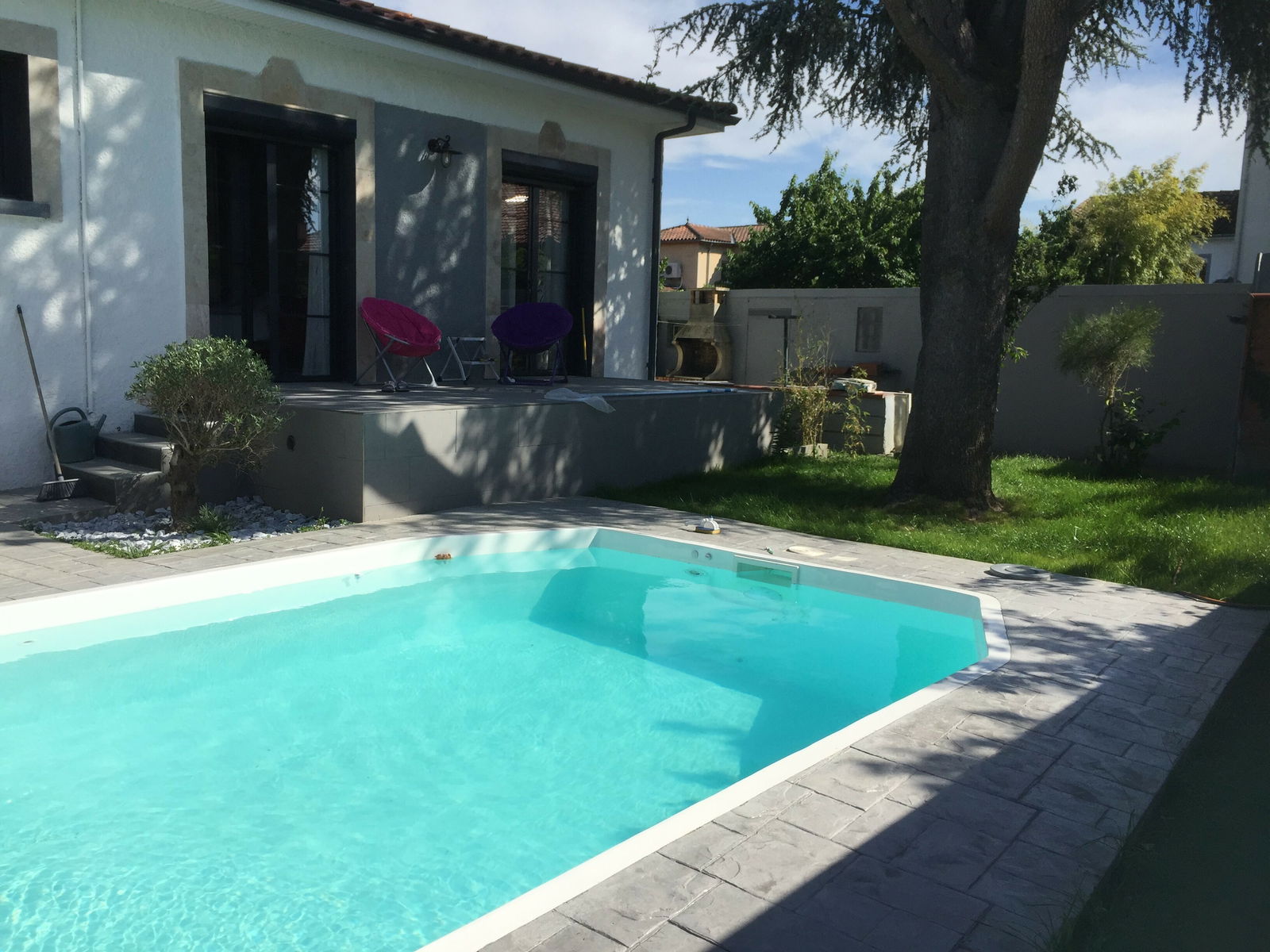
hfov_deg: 61.7
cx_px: 635
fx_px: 1064
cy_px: 476
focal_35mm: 29
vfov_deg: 48.2
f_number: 2.2
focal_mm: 4.15
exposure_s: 1/2639
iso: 32
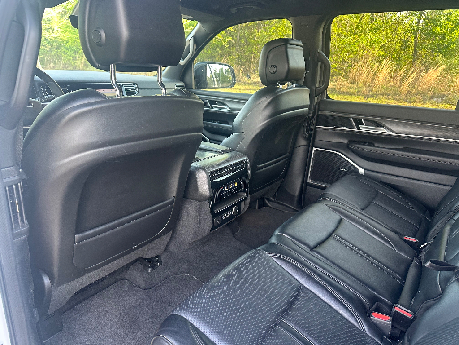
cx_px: 230
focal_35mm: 24
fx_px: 318
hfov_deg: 71.6
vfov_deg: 56.8
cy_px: 172
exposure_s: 1/112
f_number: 1.78
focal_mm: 6.86
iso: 250
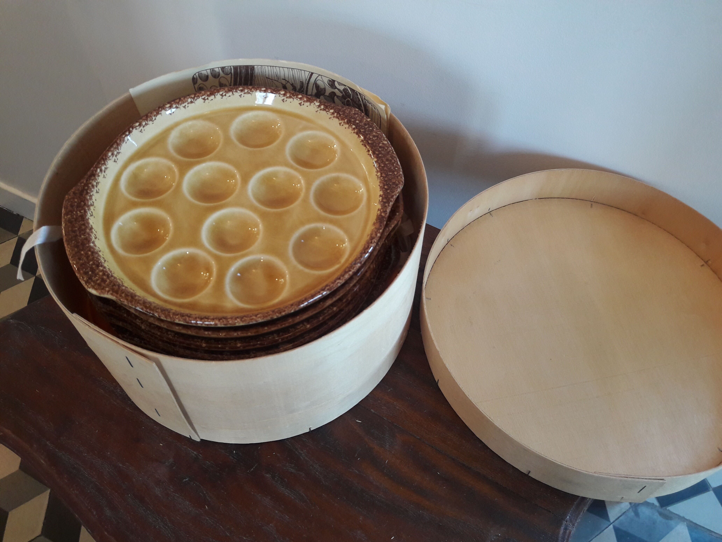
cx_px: 361
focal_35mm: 28
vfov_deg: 49.7
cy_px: 271
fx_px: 584
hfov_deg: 63.4
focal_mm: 3.7
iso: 100
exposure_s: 1/33
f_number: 1.9
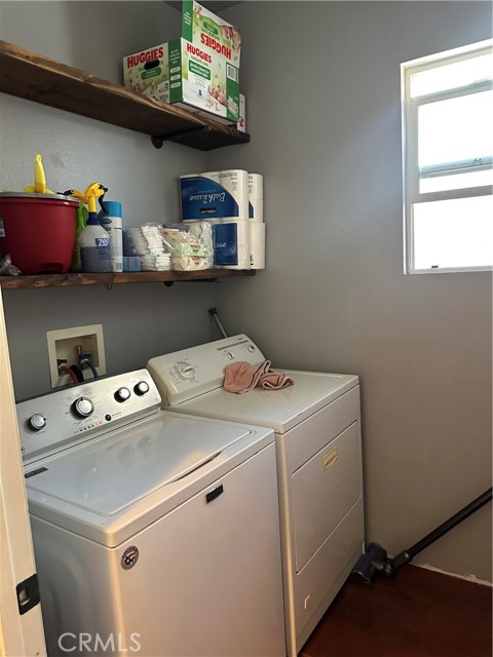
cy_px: 328
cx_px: 246
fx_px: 456
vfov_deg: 71.6
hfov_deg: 56.8
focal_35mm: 24
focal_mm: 6.86
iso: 640
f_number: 1.78
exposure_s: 1/60
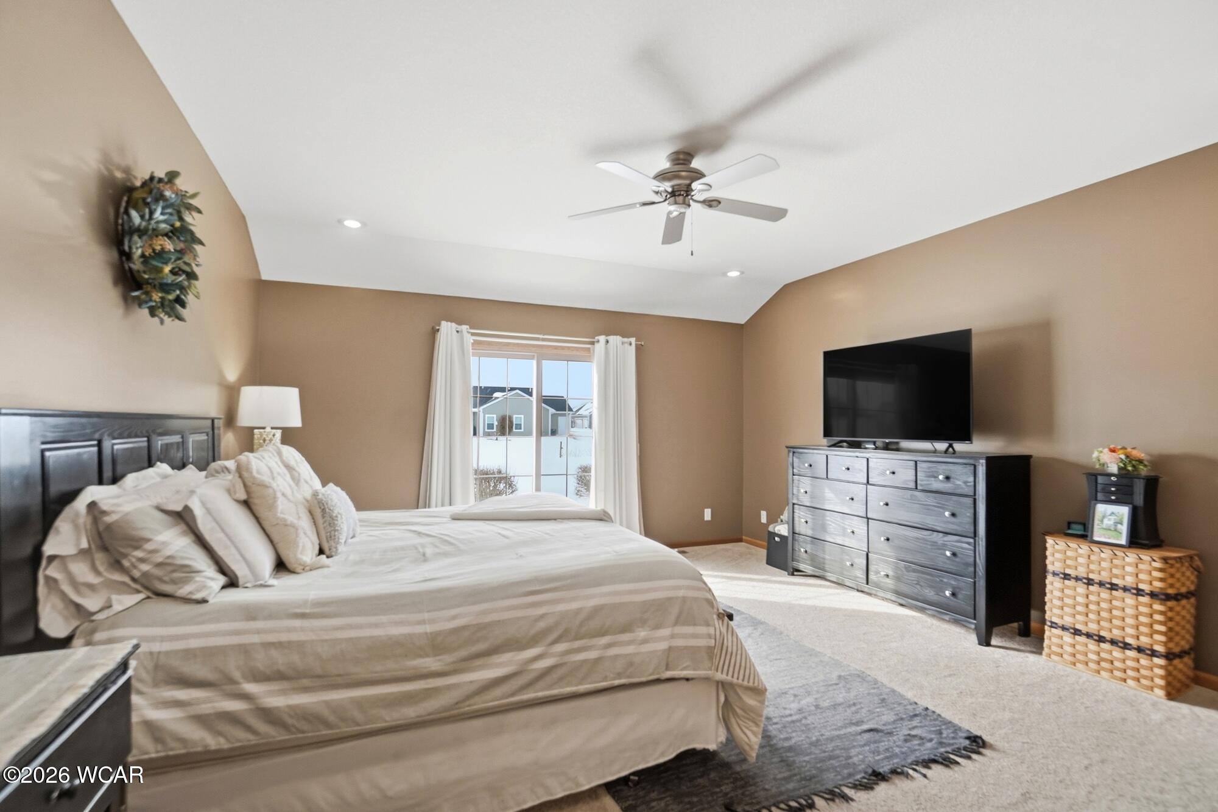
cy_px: 406
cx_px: 609
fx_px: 507
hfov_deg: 100.4
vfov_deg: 77.3
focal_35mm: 15
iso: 125
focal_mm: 10
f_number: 5.6
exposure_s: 1/350
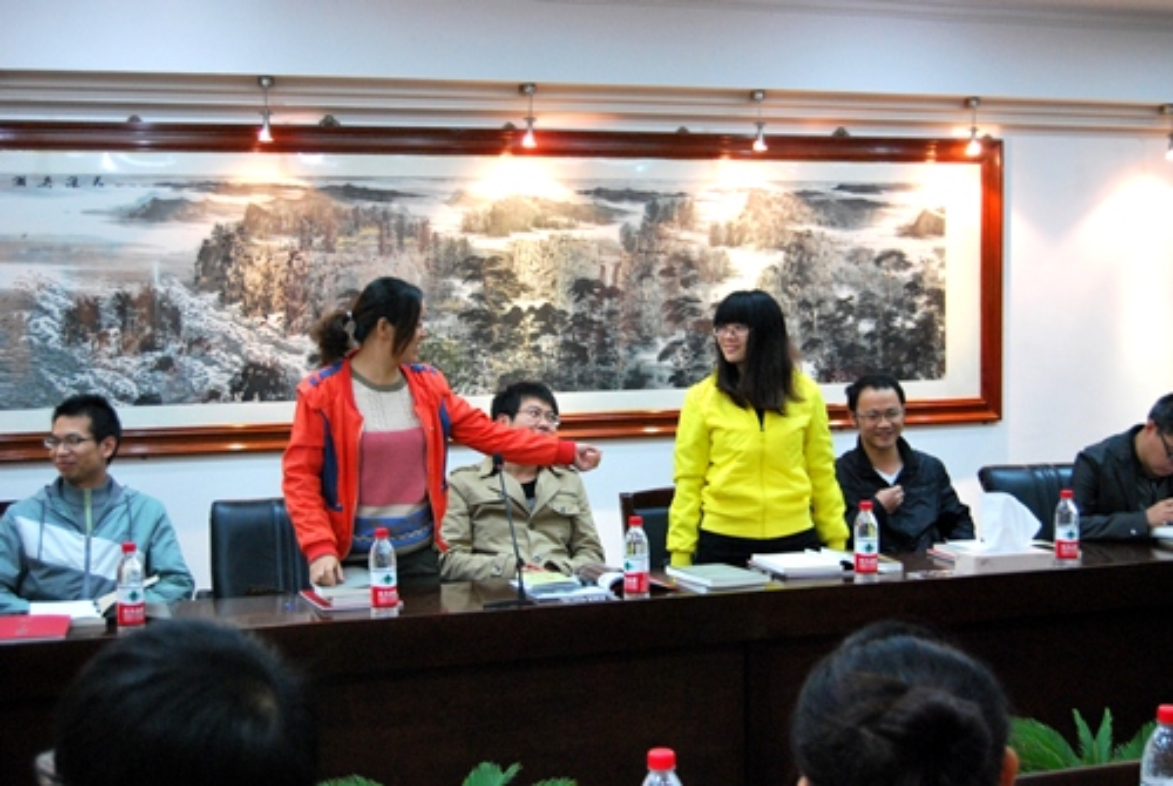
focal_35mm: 48
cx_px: 586
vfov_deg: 28.2
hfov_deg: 41.1
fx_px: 1566
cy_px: 393
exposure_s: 1/30
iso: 1000
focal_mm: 32
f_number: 4.5
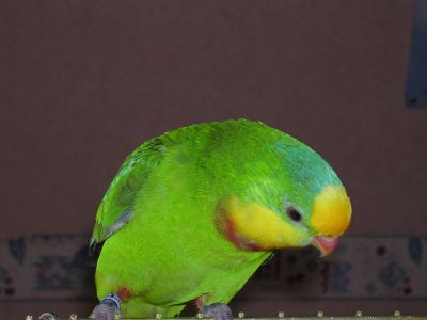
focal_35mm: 115
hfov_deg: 17.1
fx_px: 1419
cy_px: 160
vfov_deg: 12.9
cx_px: 214
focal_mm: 17.4
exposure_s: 1/60.1
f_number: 4.9
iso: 100
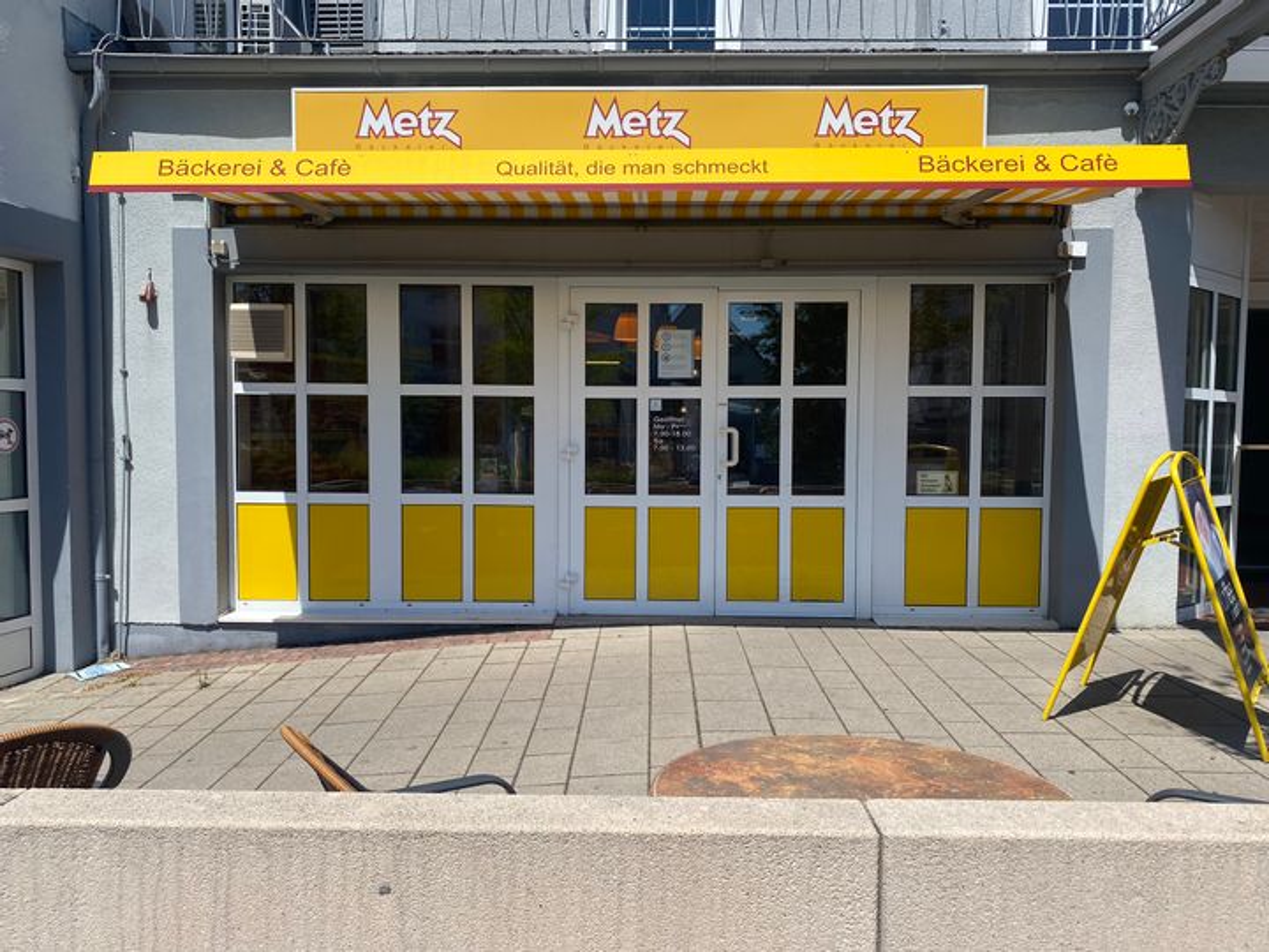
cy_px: 476
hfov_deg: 67.3
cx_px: 634
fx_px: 953
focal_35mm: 26
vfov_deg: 53.1
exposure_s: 1/3610
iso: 32
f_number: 1.8
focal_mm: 4.25
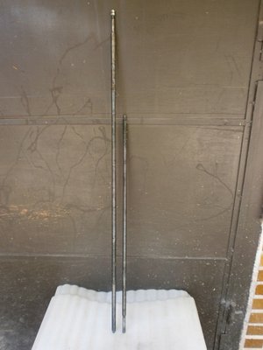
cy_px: 175
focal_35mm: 27
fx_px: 274
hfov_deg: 51.4
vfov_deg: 65.3
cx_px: 132
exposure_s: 1/60
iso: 100
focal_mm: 4.8
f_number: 2.9
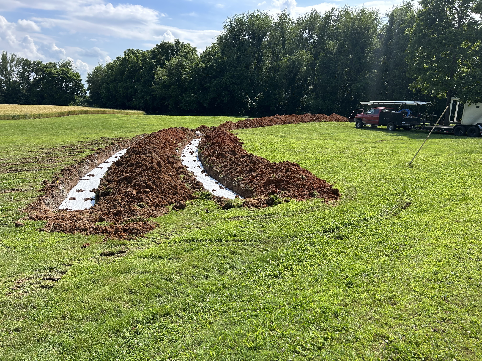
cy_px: 180
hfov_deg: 67.3
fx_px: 362
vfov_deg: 53.1
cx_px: 241
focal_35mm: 26
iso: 50
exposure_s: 1/2299
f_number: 1.5
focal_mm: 5.7
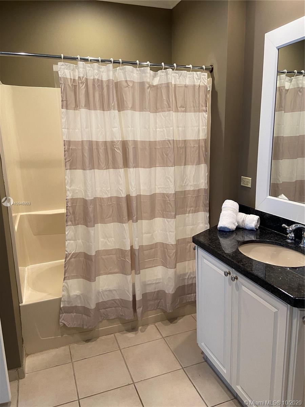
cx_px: 152
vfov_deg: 67.3
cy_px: 204
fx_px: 305
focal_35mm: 26
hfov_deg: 53.1
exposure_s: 1/60
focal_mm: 4.25
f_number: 1.8
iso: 160
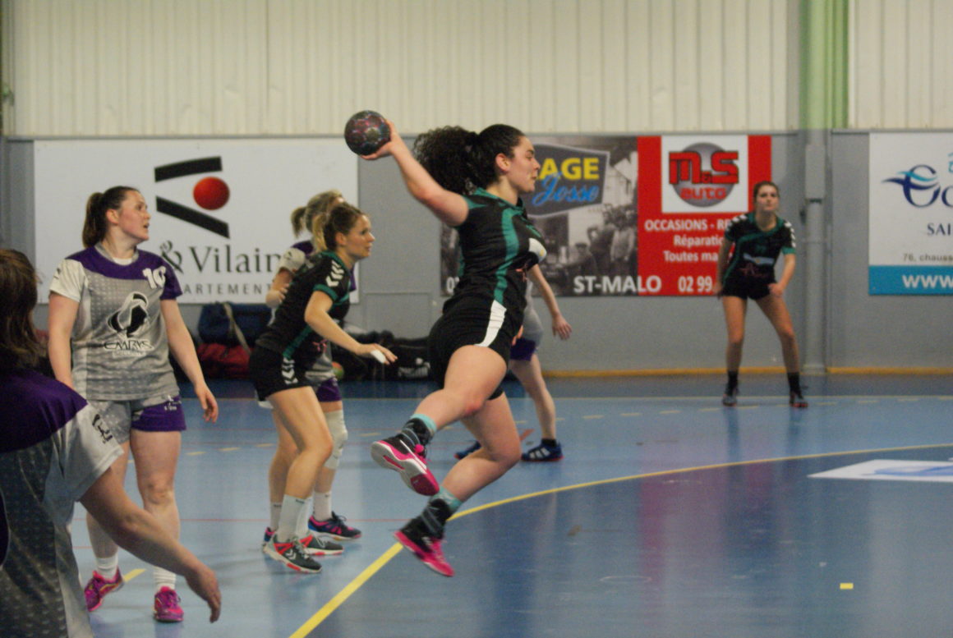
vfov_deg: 10.8
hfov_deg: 16.0
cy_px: 319
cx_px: 476
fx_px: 3380
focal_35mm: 128
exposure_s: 1/320
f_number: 5
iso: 1600
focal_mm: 85
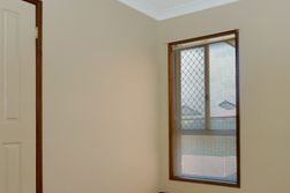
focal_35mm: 30
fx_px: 241
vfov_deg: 43.5
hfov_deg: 61.3
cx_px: 178
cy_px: 107
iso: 400
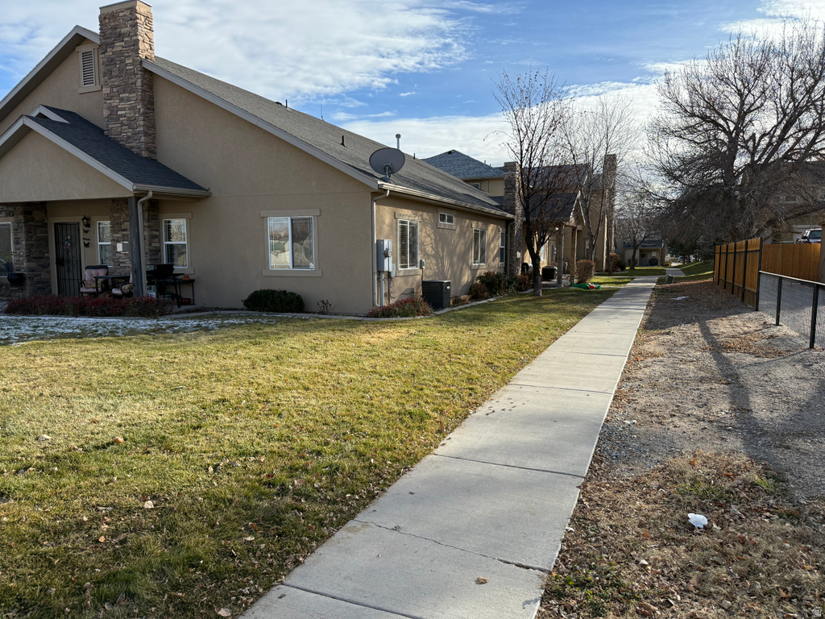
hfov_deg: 71.6
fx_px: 572
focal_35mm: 24
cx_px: 412
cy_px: 310
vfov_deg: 56.8
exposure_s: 1/4167
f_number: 1.78
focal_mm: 6.76
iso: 100
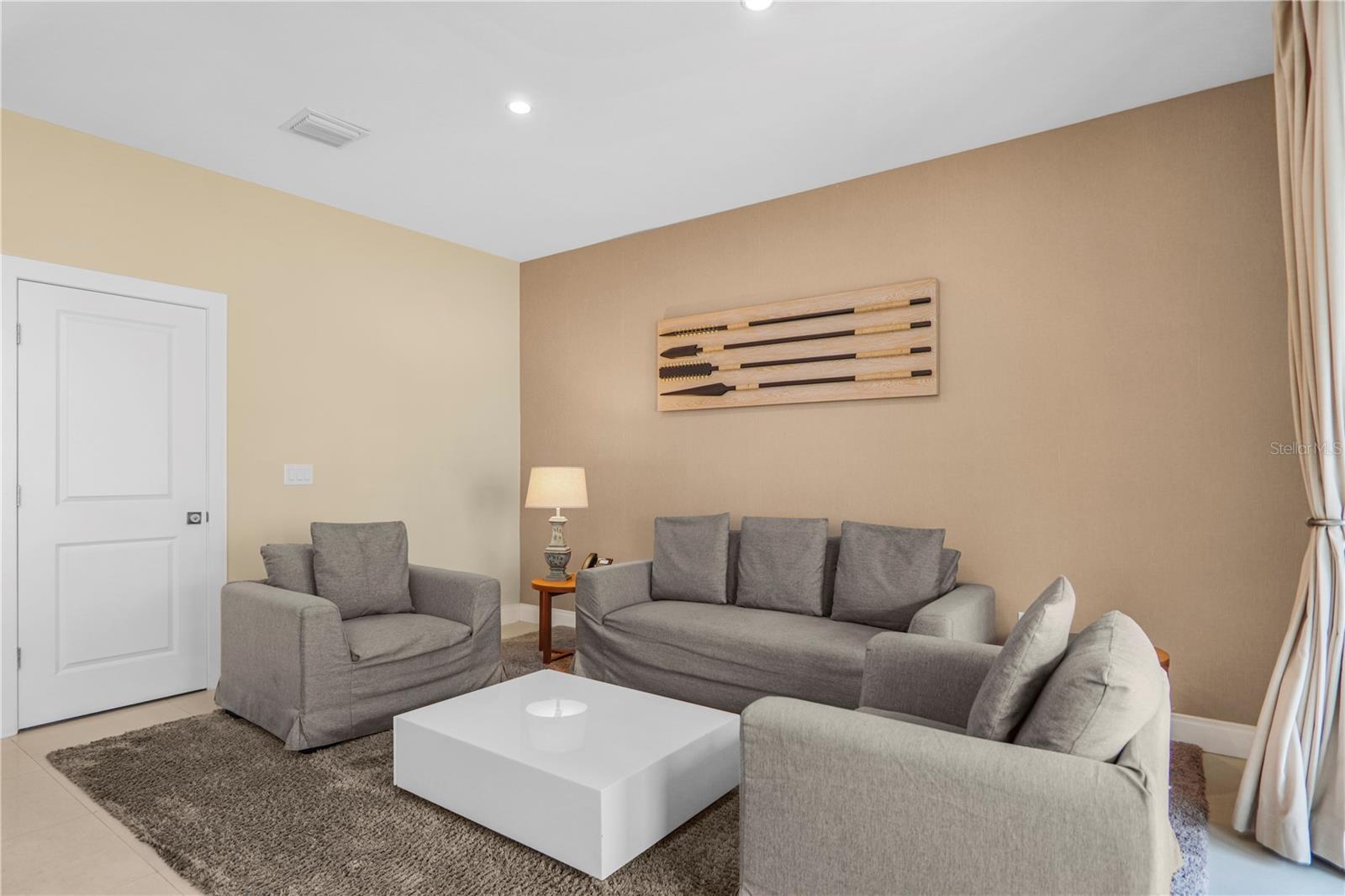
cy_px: 448
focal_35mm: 18
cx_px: 672
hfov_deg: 90.0
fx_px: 672
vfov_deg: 67.4
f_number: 2
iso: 500
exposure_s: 1/30
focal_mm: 12
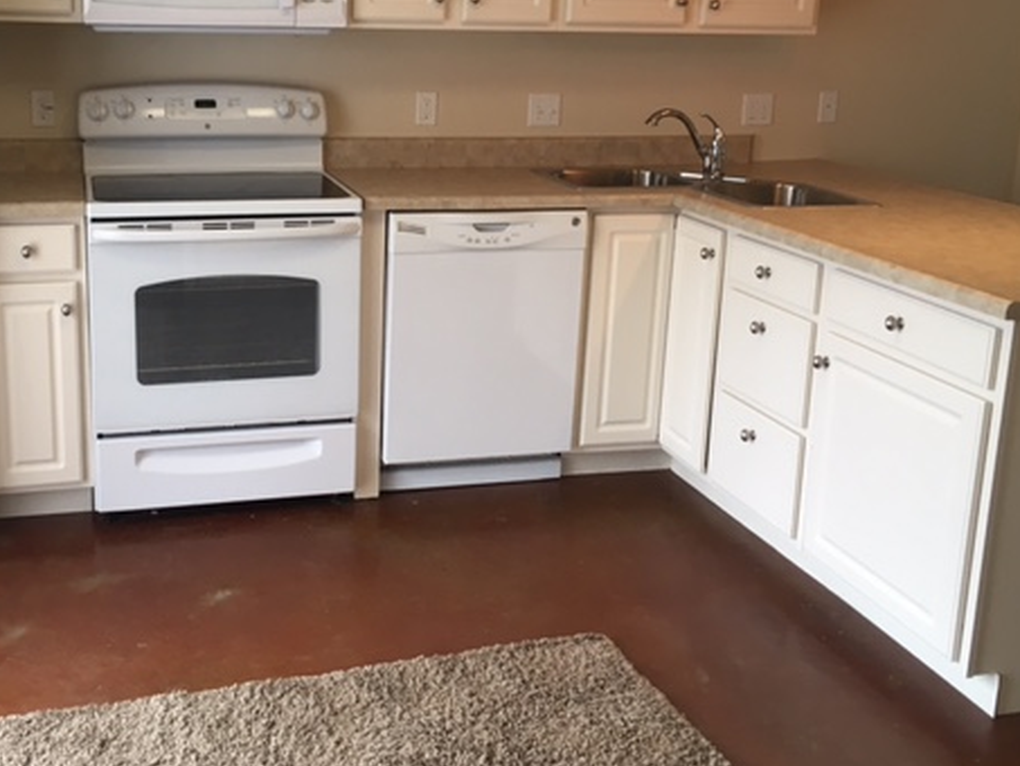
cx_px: 385
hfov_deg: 45.4
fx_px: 1208
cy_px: 270
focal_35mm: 41
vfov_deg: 34.9
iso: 50
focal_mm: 4.15
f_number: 2.2
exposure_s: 1/30
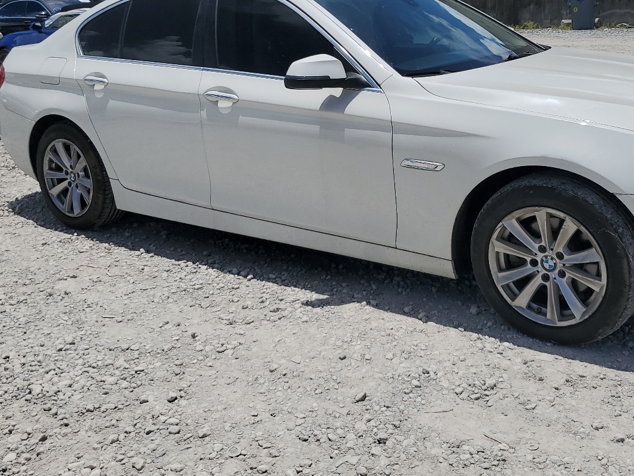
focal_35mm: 39
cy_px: 174
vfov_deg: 36.6
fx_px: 714
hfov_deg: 47.4
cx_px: 401
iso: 50
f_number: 1.5
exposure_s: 1/10000
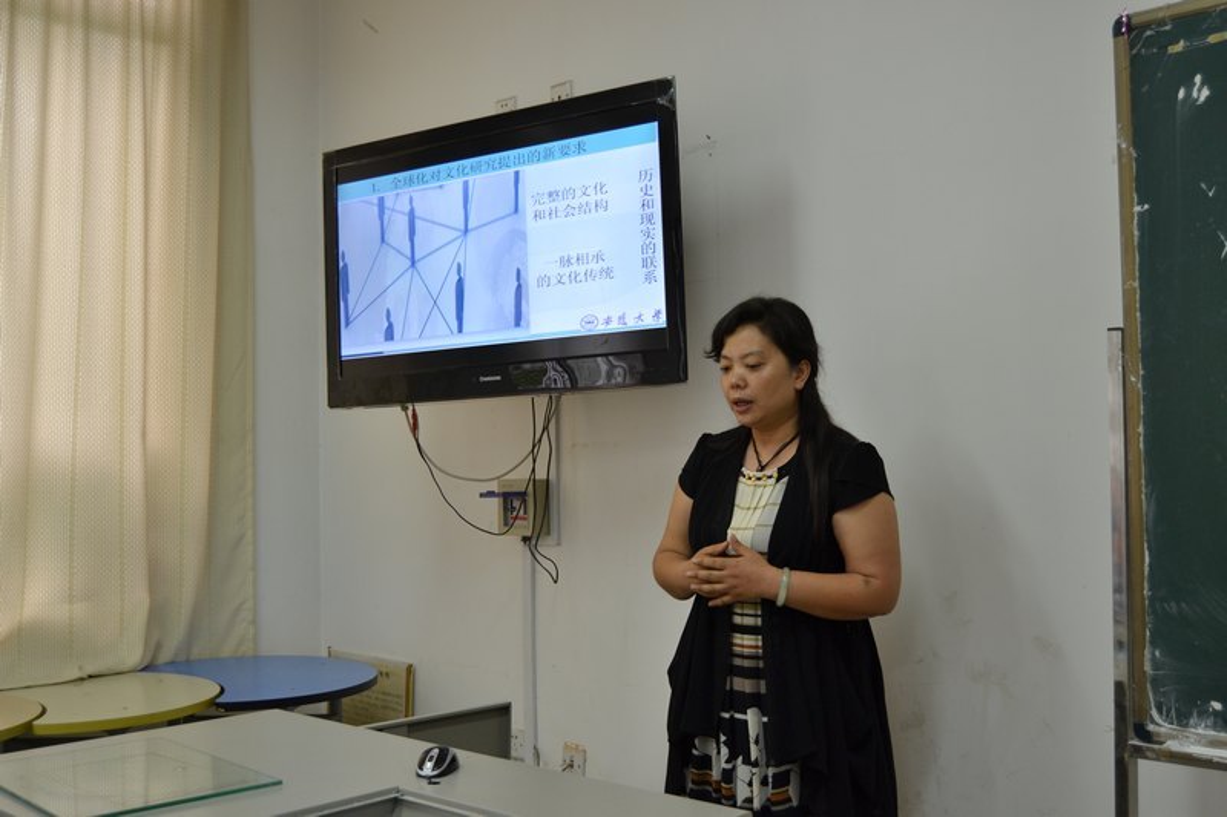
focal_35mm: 39
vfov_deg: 34.2
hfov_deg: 49.6
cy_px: 408
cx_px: 614
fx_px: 1329
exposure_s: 1/80
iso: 400
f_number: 4
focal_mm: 26
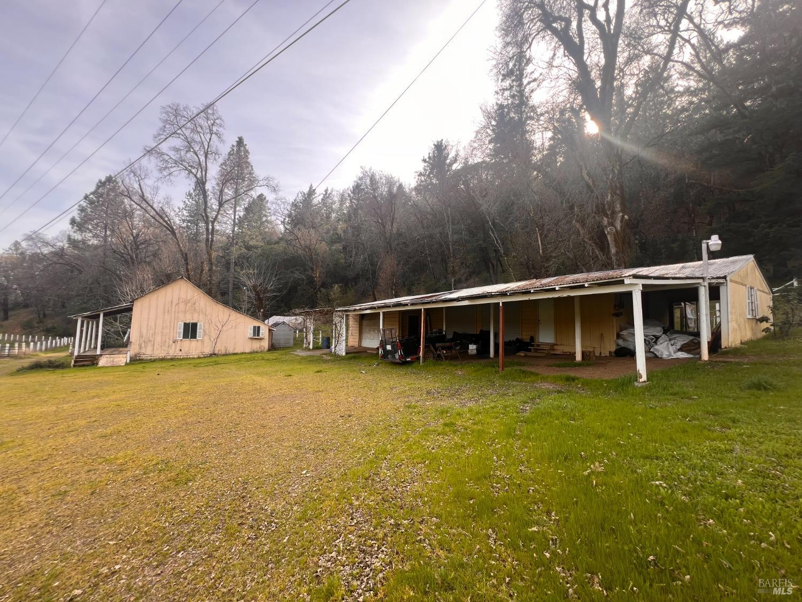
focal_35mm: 13
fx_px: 301
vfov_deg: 89.9
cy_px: 301
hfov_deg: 106.2
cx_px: 401
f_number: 1.8
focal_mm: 1.57
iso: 32
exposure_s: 1/229
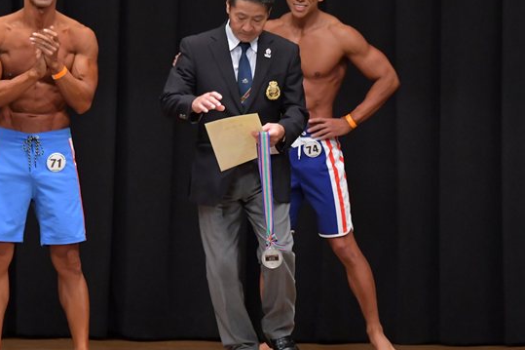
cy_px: 149
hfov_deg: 6.0
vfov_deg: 4.0
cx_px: 320
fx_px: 5029
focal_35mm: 345
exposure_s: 1/400
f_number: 5.6
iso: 6400
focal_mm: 160
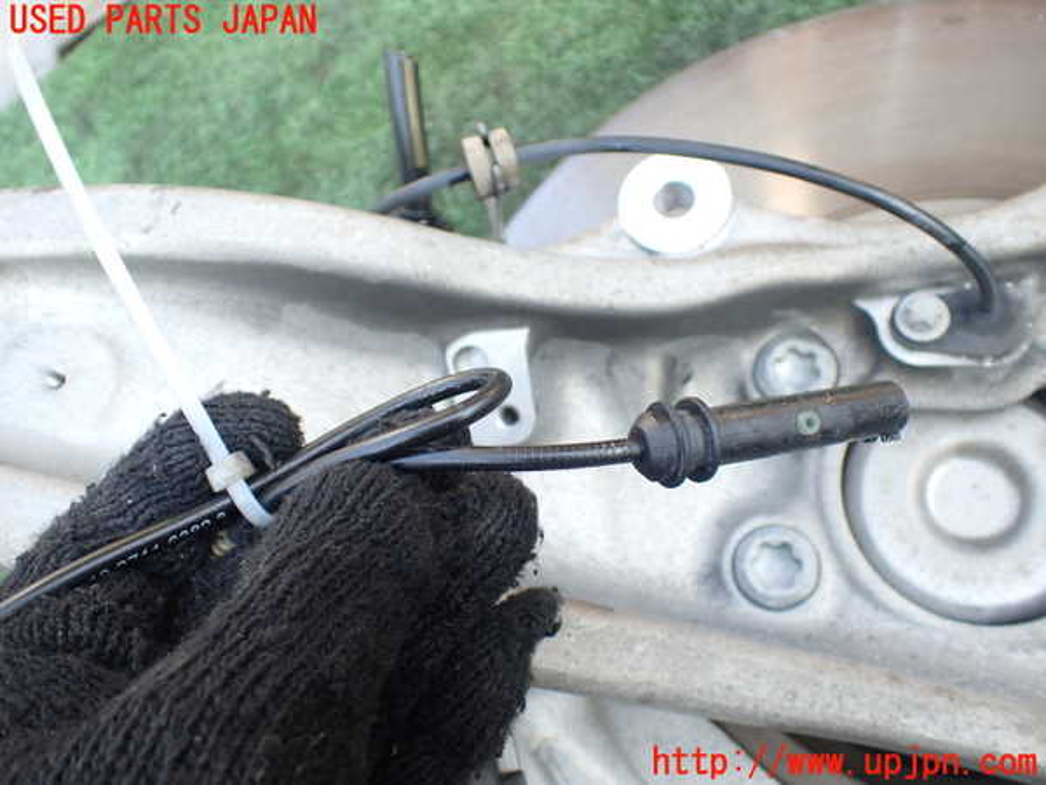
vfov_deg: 46.8
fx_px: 907
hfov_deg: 60.0
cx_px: 523
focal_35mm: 30
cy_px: 392
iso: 160
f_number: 2.3
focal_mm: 5.4
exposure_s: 1/125
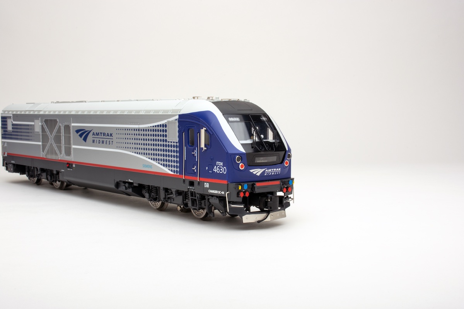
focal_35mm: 52
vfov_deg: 25.8
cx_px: 232
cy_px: 154
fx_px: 677
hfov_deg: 37.9
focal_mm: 35
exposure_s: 1/125
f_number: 25
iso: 100
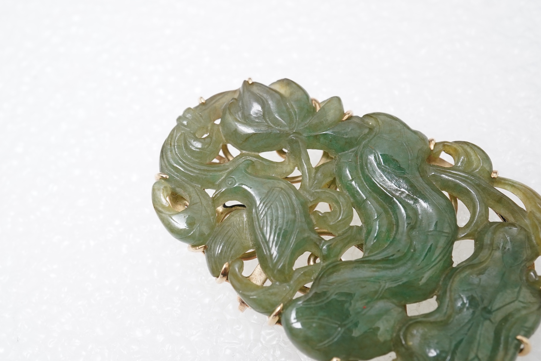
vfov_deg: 29.9
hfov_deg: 43.6
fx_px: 676
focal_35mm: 45
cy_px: 180
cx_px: 270
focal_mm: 30
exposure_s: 1/125
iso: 500
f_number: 16
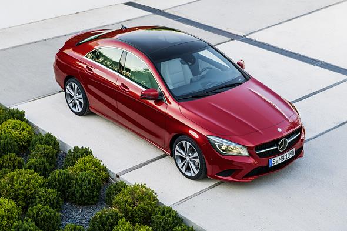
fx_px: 674
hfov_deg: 28.9
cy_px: 116
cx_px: 174
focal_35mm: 70
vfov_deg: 19.4
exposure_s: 1/10
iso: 100
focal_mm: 70
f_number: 8
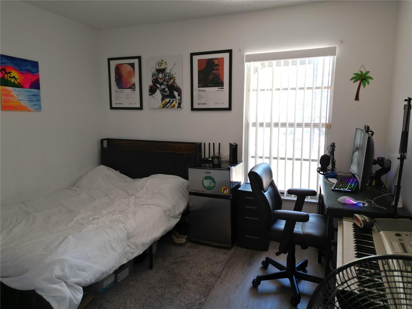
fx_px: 286
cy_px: 154
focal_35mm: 24
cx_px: 206
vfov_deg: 56.8
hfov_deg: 71.6
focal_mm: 6.72
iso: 100
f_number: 1.7
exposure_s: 1/15
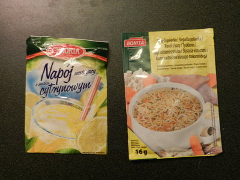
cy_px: 90
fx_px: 263
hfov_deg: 49.0
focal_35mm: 38
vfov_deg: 37.7
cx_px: 120
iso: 400
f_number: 4
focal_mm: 6.7
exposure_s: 1/8
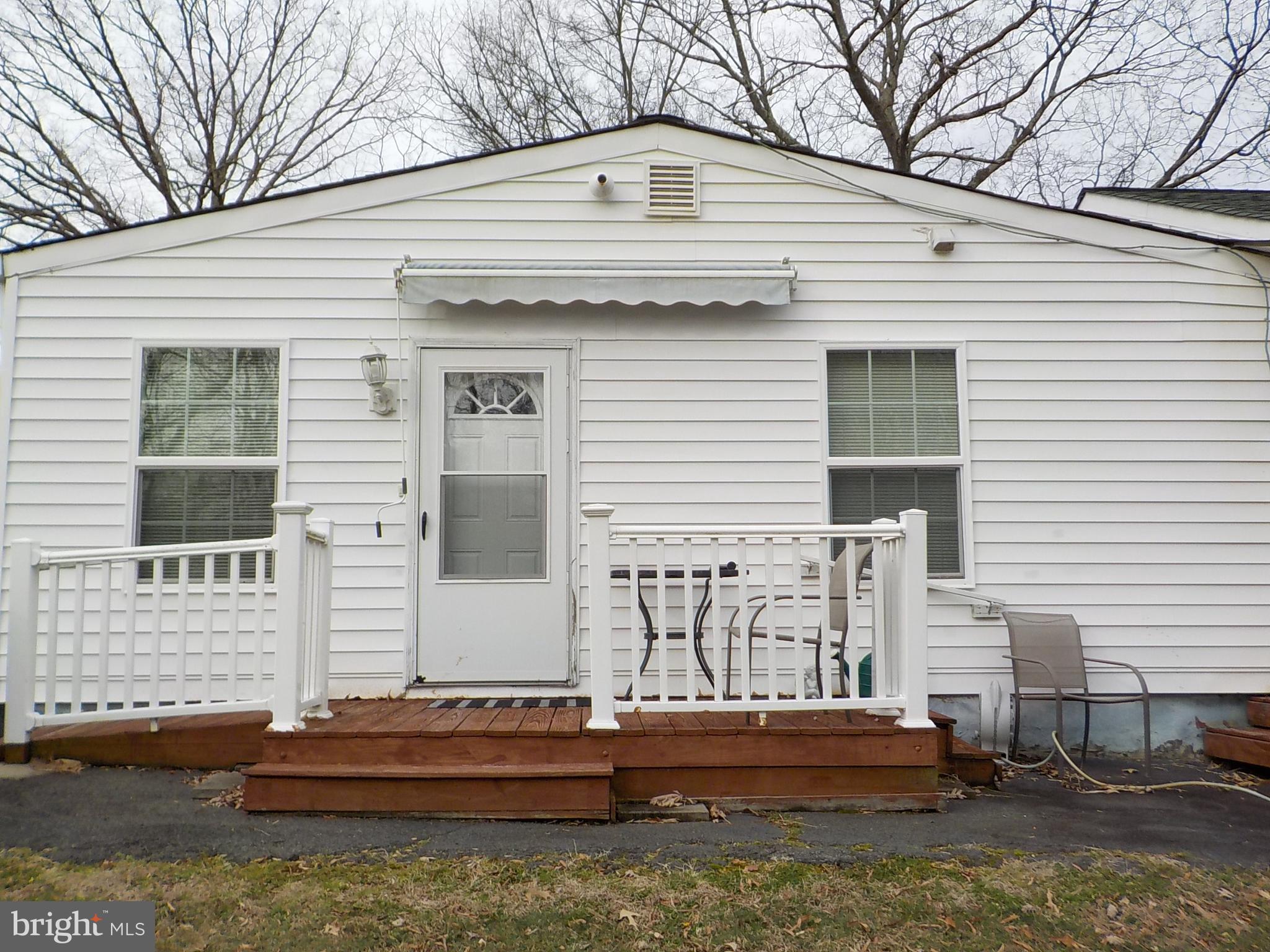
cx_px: 635
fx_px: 1101
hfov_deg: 60.0
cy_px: 476
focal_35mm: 30
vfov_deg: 46.8
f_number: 3.3
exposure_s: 1/640
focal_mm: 4.1
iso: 125
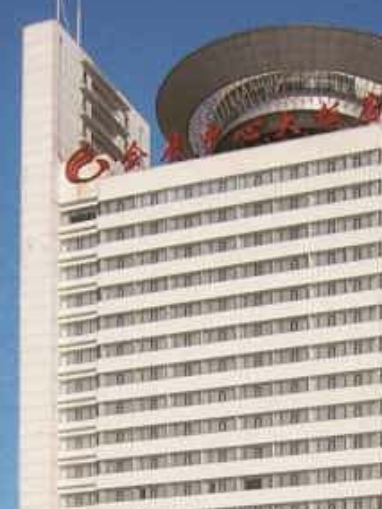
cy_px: 412
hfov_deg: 19.2
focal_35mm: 76
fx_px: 1118
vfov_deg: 25.2
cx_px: 289
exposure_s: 1/800
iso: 80
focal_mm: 6.2
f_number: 4.5
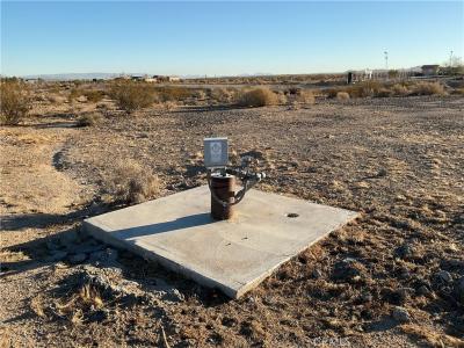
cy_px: 174
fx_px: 389
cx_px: 232
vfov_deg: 48.2
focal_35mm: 29
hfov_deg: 61.7
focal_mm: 3
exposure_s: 1/1221
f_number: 1.8
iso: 16
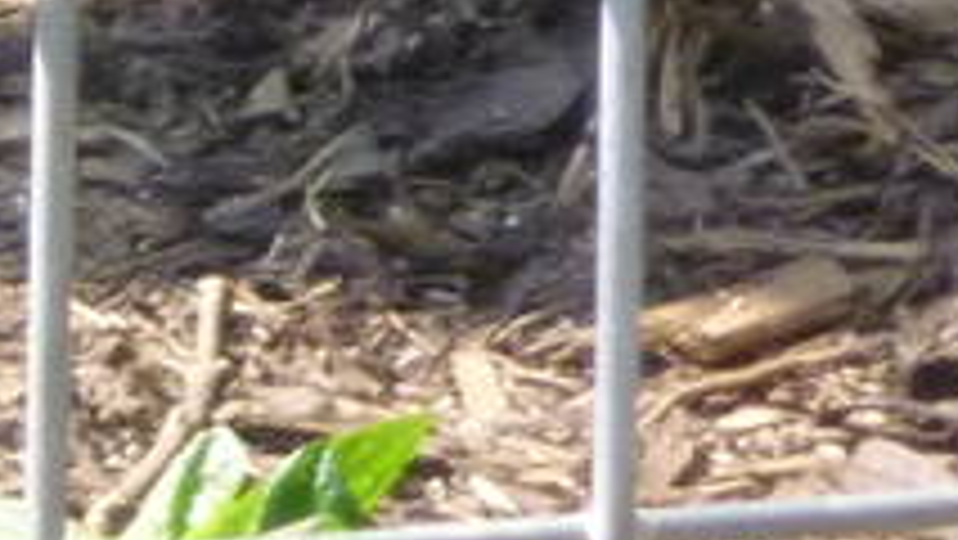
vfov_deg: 1.0
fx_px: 30215
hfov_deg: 1.8
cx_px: -2501
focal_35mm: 1189
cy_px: -1449
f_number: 5.9
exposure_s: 1/125
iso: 200
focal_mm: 26
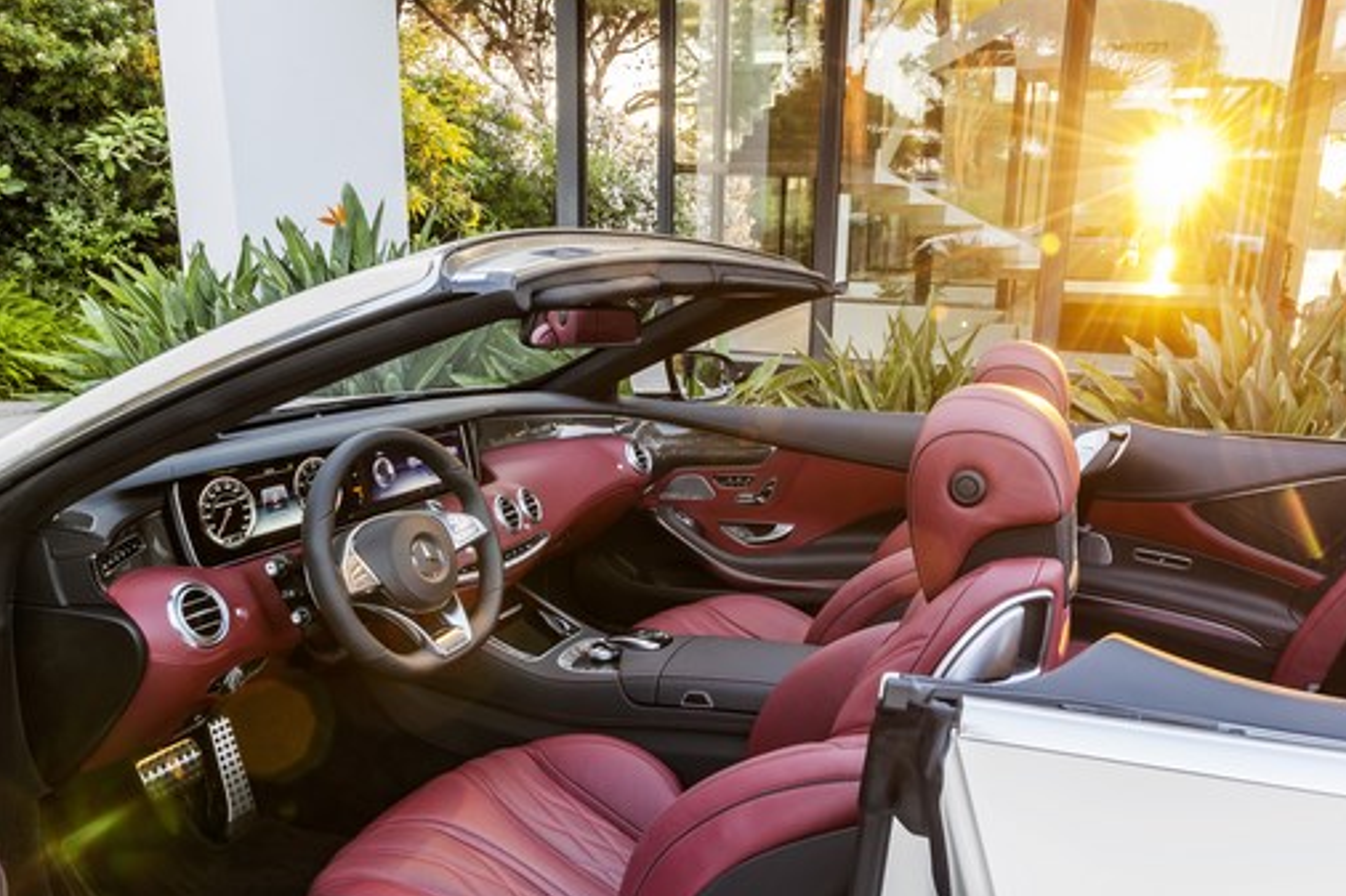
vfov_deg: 46.3
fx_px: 1046
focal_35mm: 28
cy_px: 493
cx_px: 652
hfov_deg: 65.5
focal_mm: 24
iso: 100
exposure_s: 1/1.67
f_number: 11
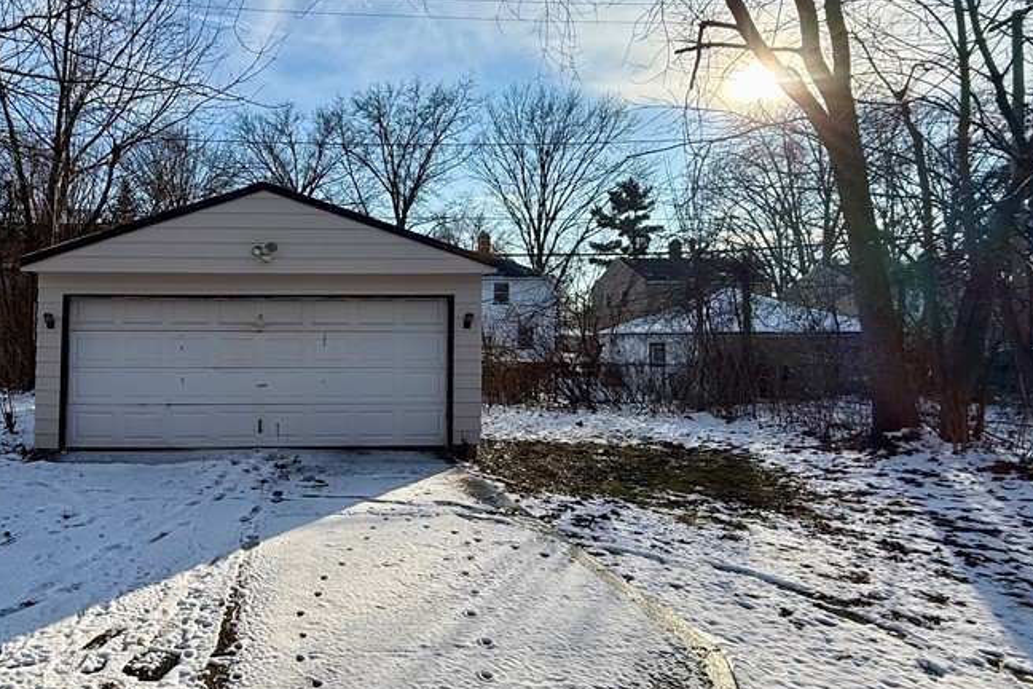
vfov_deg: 55.1
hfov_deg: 72.9
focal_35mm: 23
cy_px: 327
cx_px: 316
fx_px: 660
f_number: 2.2
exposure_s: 1/2410
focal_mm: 2.22
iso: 64
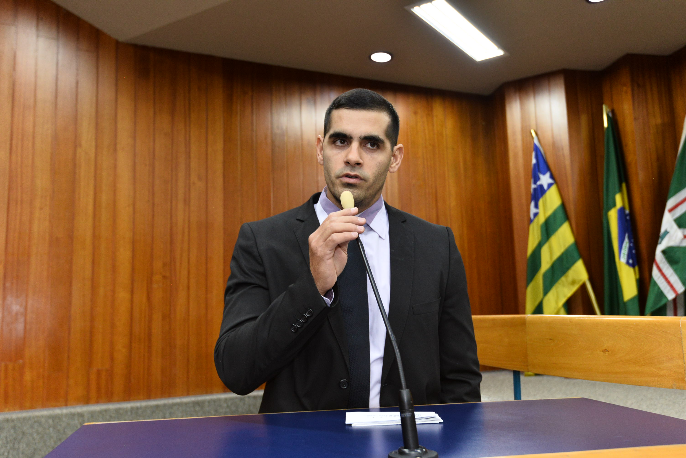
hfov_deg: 54.4
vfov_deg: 37.9
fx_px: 667
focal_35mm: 35
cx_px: 343
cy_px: 229
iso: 1600
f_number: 5.6
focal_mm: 35
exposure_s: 1/60
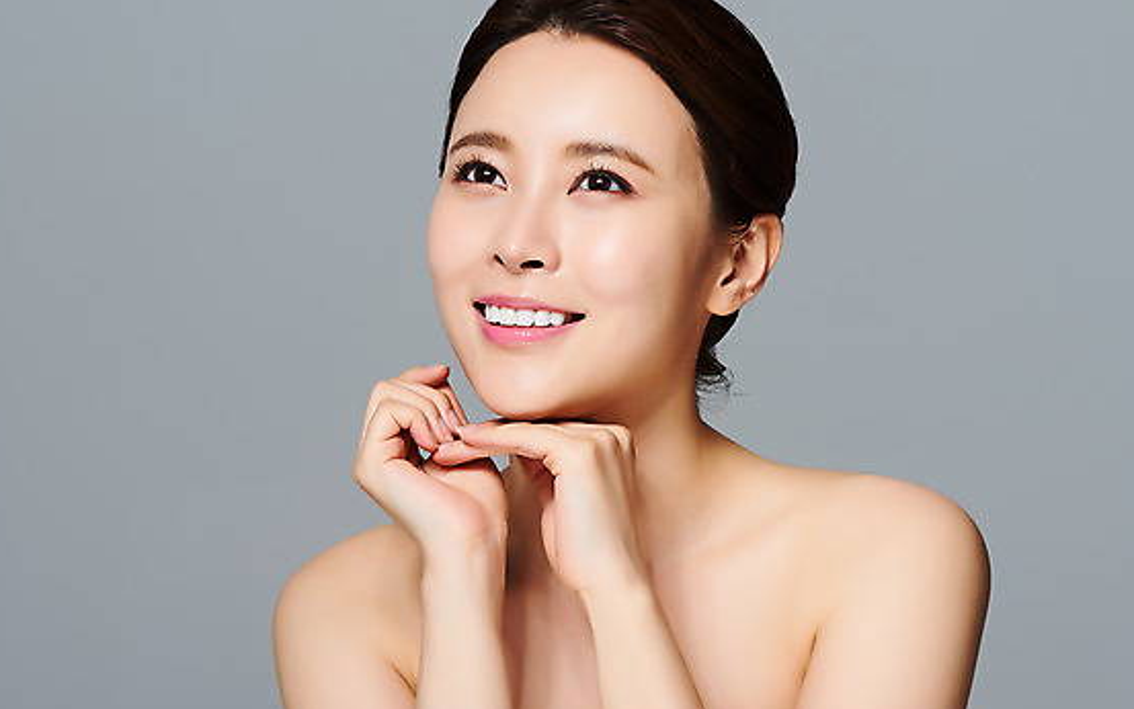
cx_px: 522
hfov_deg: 18.0
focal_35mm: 116
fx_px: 3586
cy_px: 328
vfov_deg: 11.3
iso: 64
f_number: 16
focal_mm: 105
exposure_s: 1/125
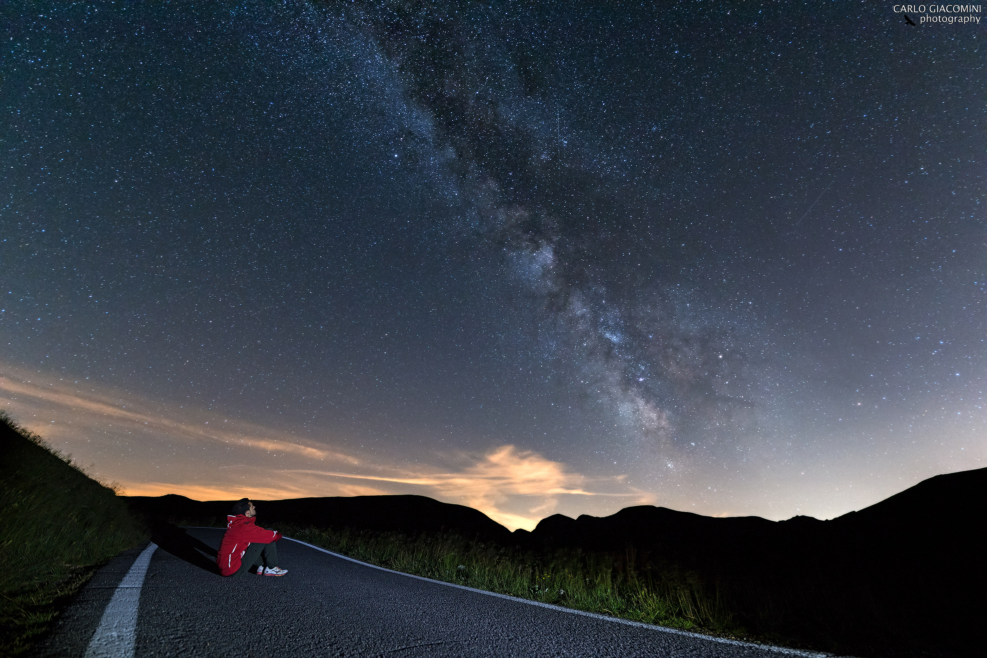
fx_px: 411
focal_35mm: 15
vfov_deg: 77.3
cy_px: 329
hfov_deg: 100.4
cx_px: 494
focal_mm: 15
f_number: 2.8
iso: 2000
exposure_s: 20
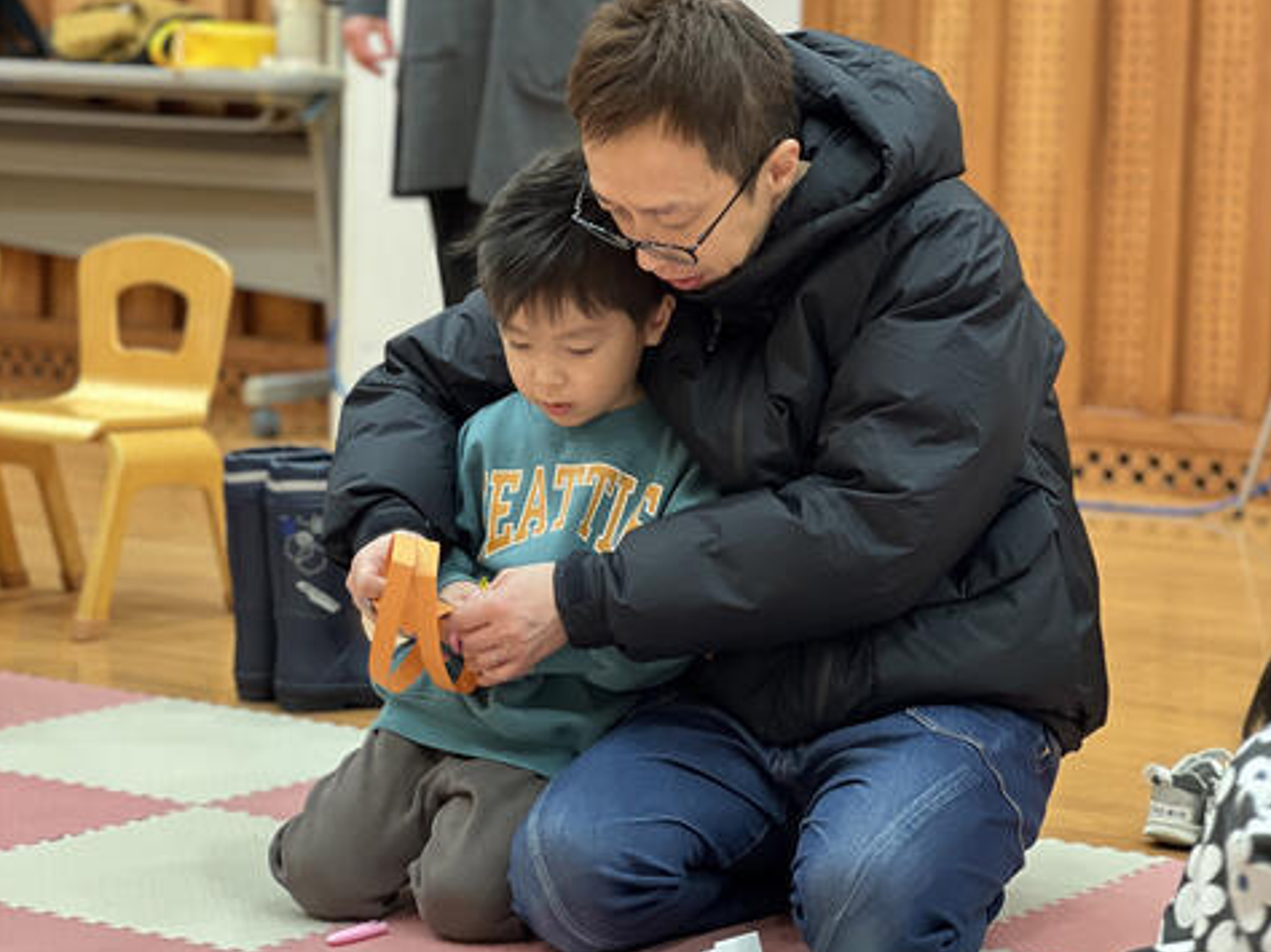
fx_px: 2862
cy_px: 480
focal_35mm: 78
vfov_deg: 18.9
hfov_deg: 25.0
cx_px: 636
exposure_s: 1/60
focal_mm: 9
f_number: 2.8
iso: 125
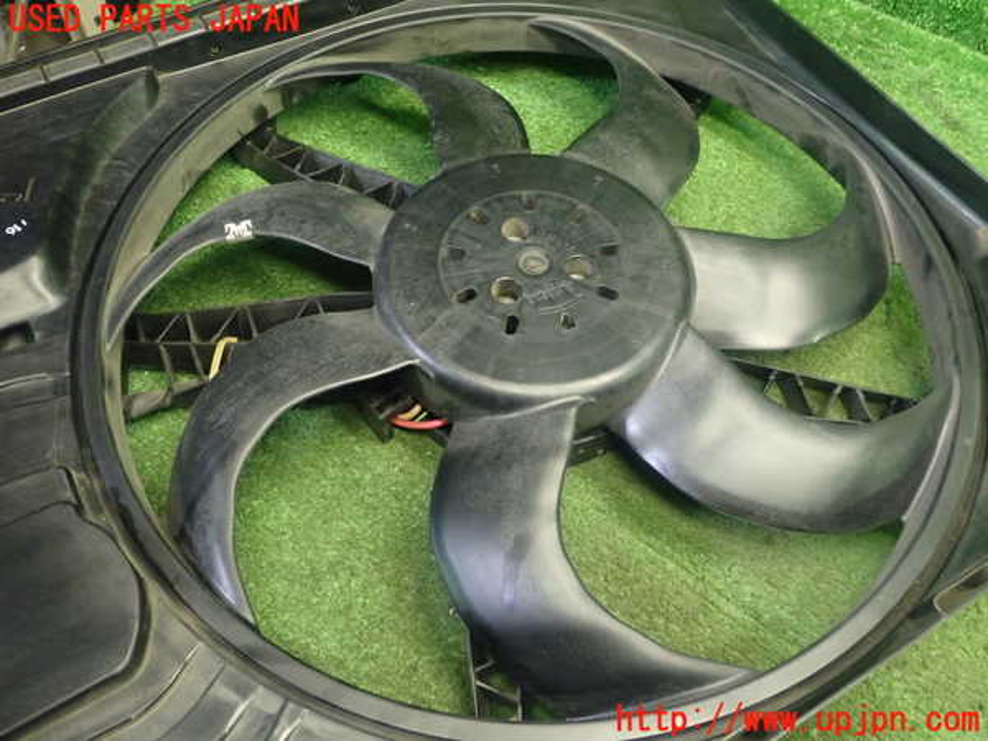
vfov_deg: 46.8
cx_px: 494
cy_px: 370
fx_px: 856
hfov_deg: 60.0
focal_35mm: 30
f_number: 2.3
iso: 400
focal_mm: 5.4
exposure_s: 1/30
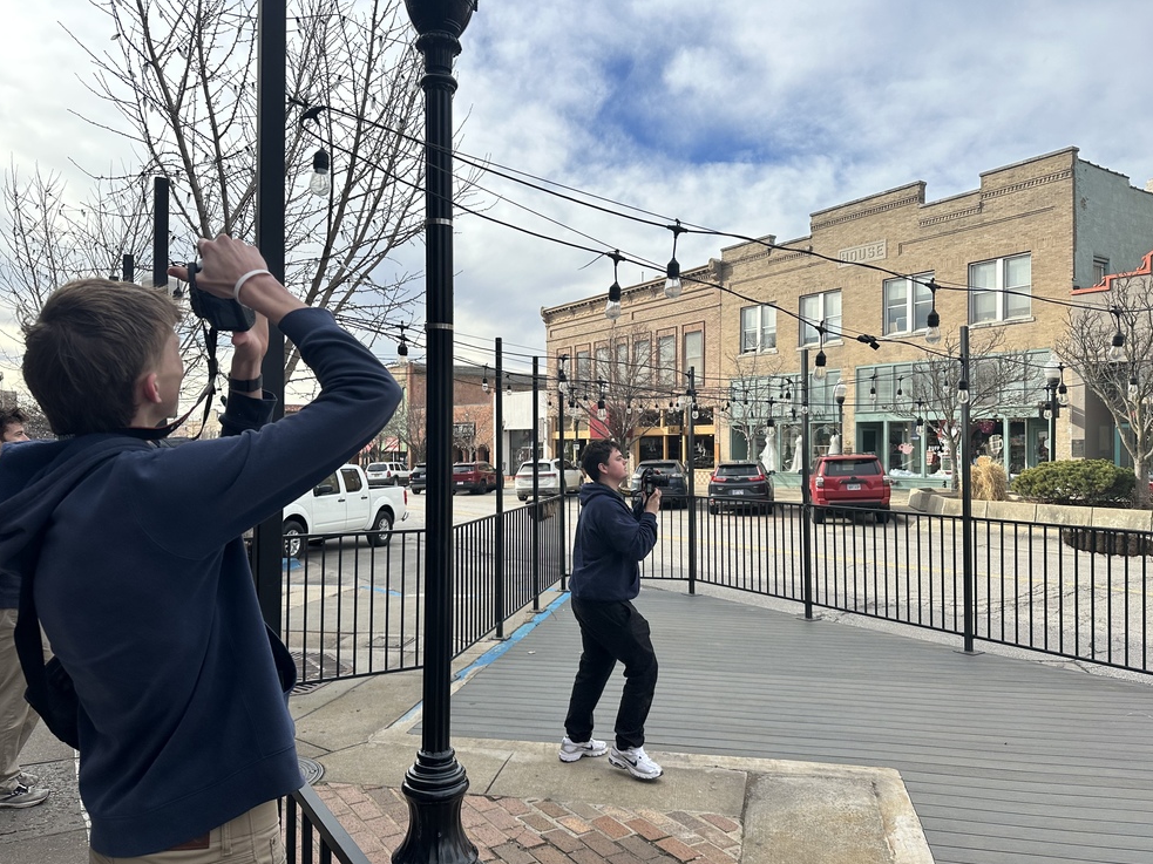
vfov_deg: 54.9
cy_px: 448
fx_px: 833
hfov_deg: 69.4
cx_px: 555
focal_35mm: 25
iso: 80
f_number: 1.78
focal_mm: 6.86
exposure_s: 1/2410
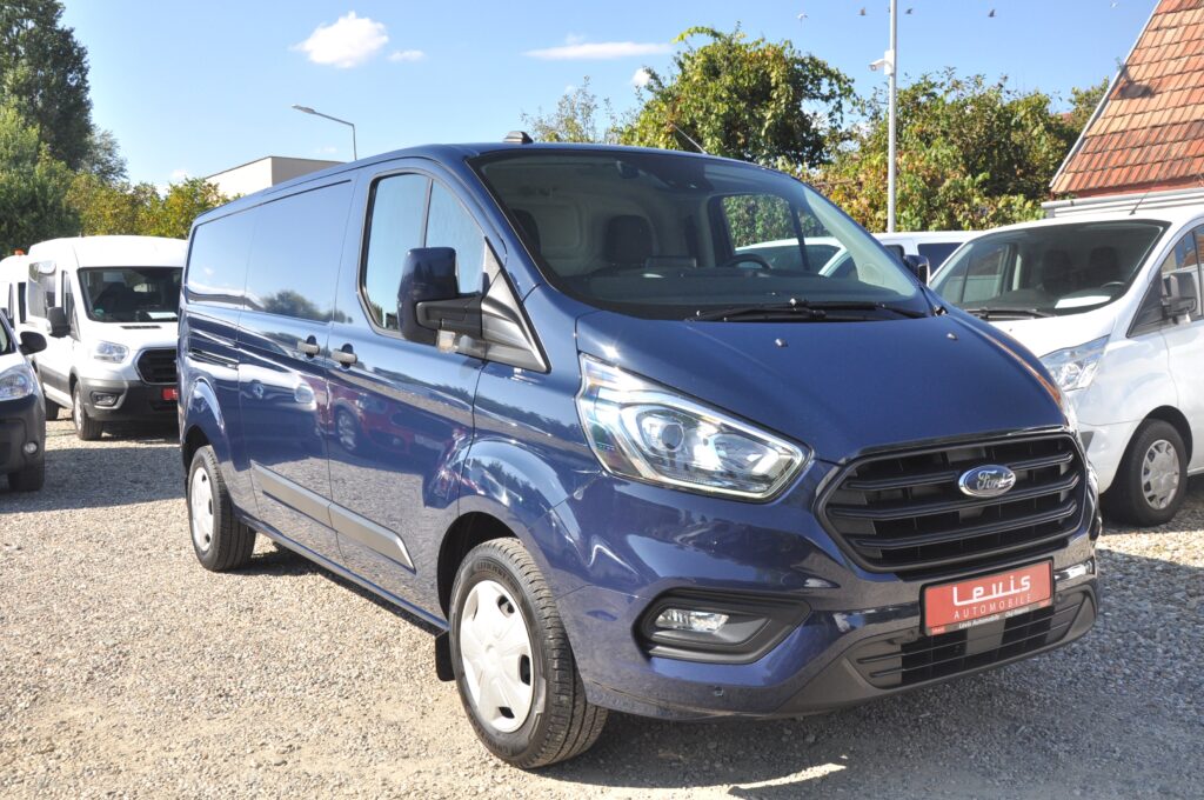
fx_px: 1202
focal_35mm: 36
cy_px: 400
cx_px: 602
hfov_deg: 53.2
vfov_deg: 36.8
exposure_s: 1/320
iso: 500
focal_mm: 24
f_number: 9
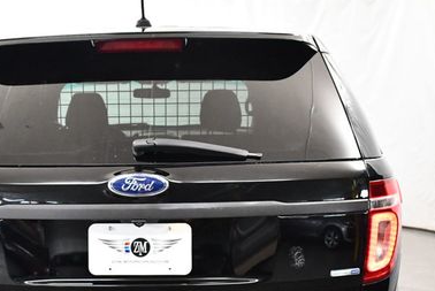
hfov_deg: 32.5
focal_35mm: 61
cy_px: 244
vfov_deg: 22.0
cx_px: 139
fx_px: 738
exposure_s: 1/125
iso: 3200
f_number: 3.5
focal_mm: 18
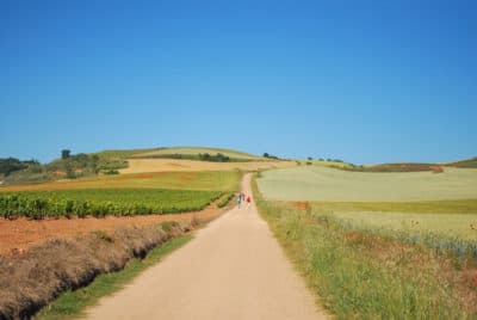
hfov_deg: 30.5
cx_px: 238
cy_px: 160
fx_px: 876
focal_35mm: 66
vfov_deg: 20.7
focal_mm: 44
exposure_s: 1/3200
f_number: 5.3
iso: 400
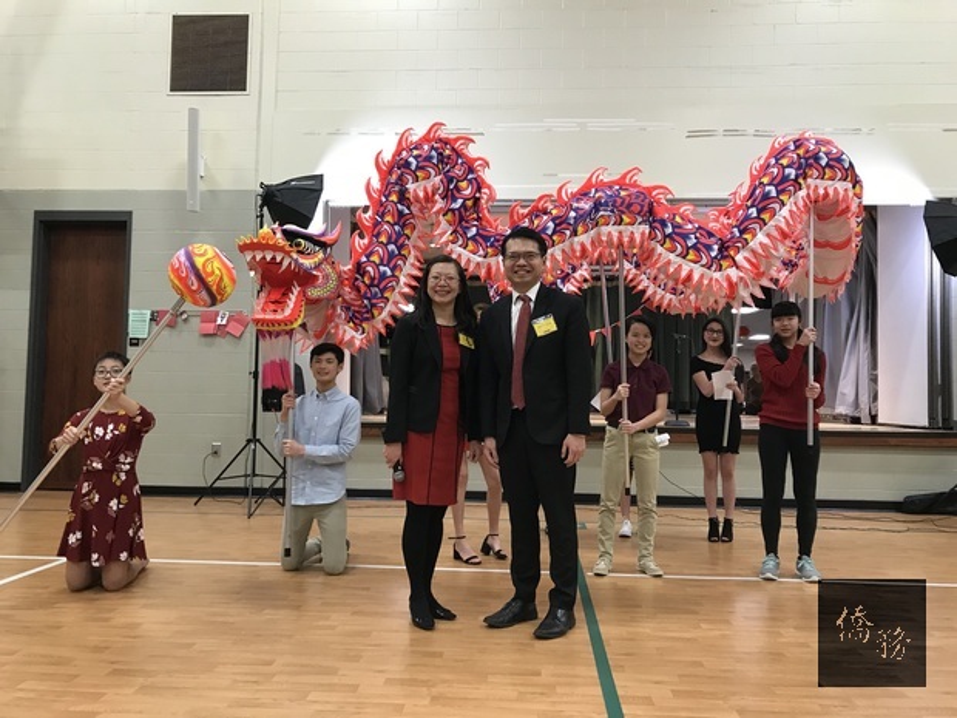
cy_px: 359
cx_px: 478
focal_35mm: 28
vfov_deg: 49.7
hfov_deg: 63.4
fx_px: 774
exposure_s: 1/30
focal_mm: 3.99
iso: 40
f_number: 1.8
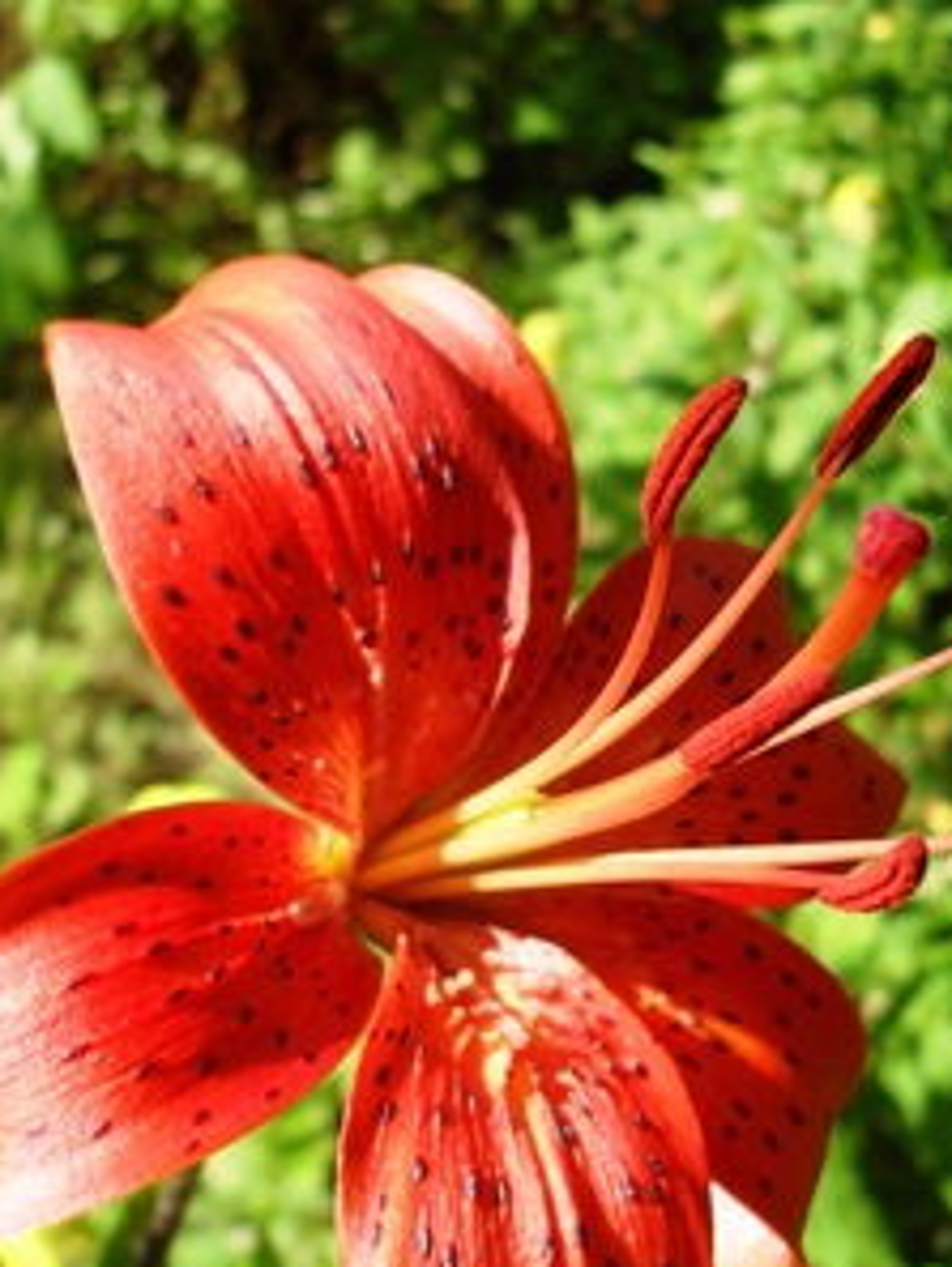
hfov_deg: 27.5
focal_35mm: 53
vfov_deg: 36.0
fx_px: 1942
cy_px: 789
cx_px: 440
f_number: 3.2
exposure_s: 1/500
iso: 100
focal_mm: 6.3
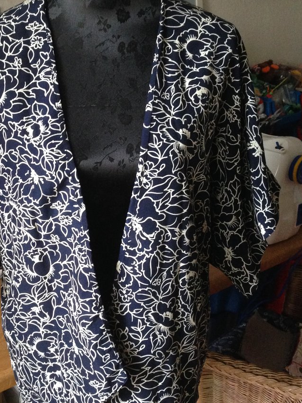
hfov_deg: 27.9
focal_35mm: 52
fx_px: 605
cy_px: 179
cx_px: 100
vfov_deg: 36.8
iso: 320
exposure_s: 1/20
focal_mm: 4.12
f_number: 2.4
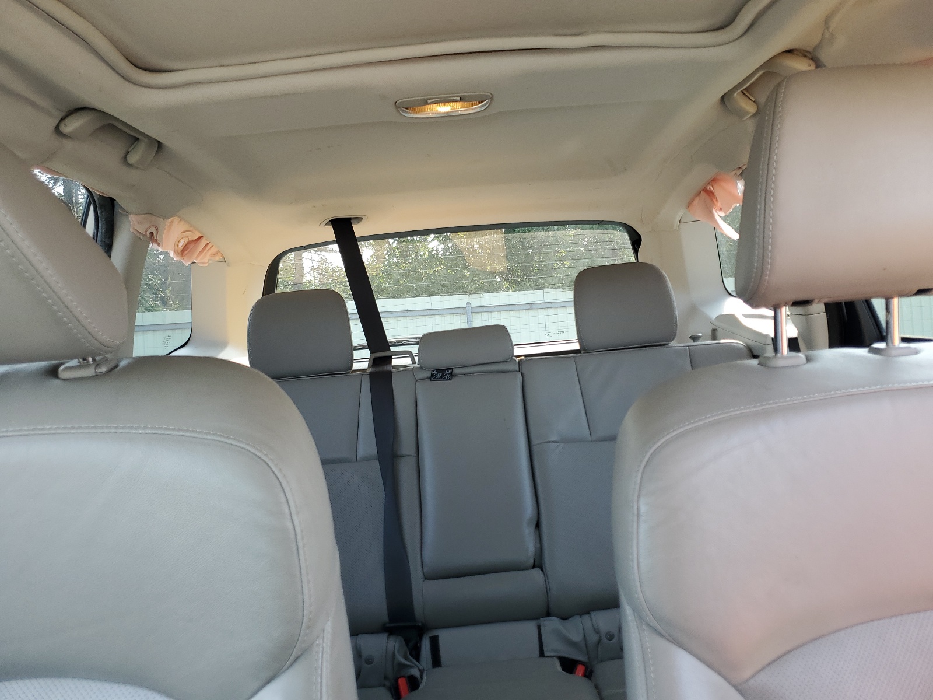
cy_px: 350
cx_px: 466
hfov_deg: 67.3
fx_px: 701
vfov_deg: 53.1
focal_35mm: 26
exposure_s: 1/120
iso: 51
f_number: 1.5
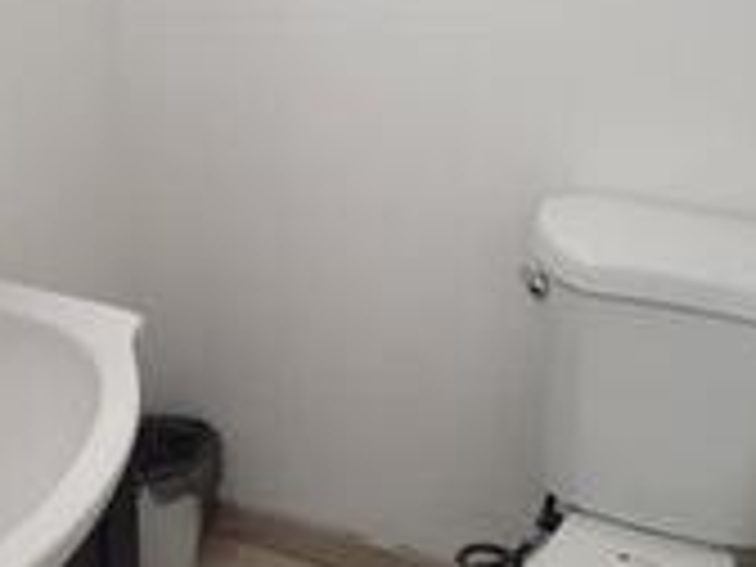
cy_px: 428
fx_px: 1354
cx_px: 202
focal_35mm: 62
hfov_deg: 30.7
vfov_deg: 23.4
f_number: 1.8
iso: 64
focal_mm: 5.4
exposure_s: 1/60
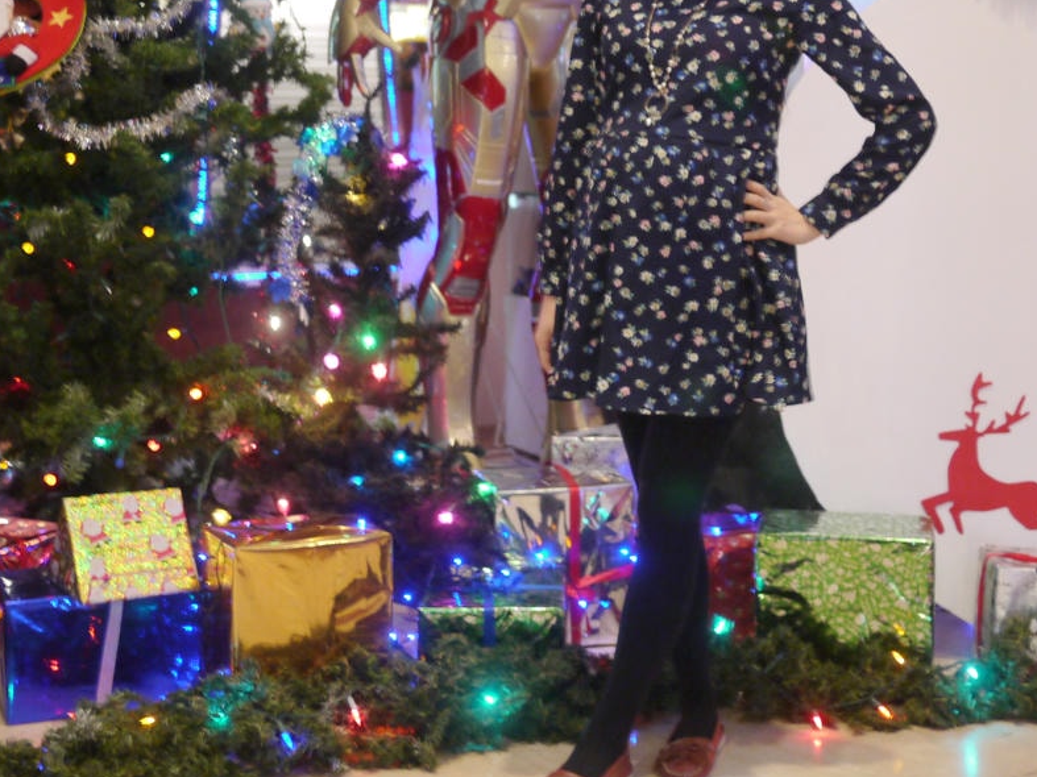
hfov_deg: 31.7
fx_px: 1827
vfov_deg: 23.8
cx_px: 546
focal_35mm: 61
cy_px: 219
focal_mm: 20
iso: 400
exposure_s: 1/13
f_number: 1.7
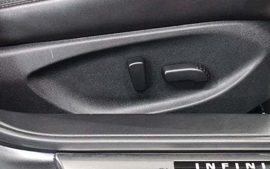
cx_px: 153
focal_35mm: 145
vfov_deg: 9.1
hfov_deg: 14.4
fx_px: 1068
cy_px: 67
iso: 6400
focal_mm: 55
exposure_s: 1/60
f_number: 5.6
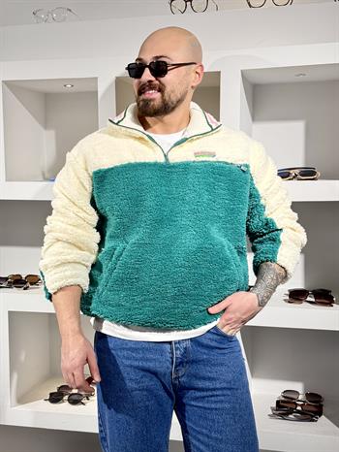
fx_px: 626
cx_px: 170
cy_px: 226
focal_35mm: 48
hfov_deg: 30.3
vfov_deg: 39.6
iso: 80
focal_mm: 6.76
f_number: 1.78
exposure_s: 1/100
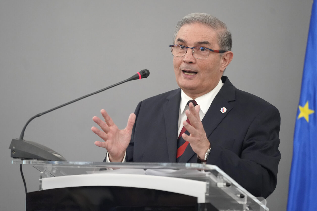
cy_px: 106
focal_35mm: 200
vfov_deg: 6.9
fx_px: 1761
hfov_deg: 10.3
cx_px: 158
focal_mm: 200
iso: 6400
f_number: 4
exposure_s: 1/250
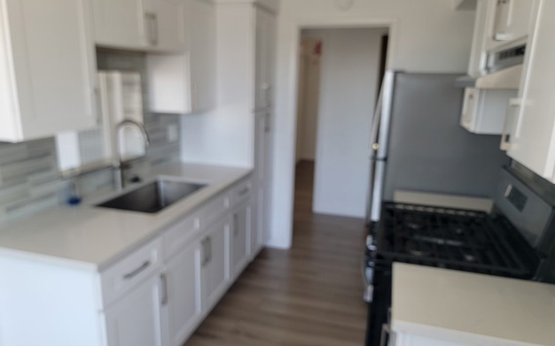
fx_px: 393
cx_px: 272
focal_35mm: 26
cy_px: 194
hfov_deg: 70.4
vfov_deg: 47.5
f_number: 1.8
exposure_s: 1/120
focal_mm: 6.7
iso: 100
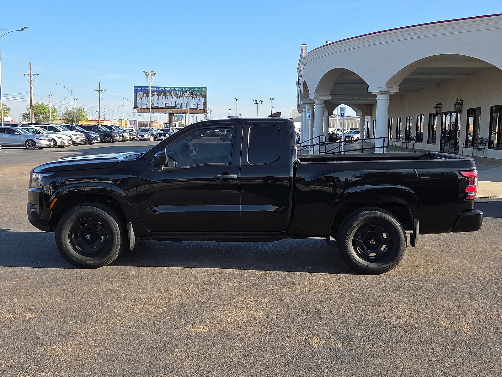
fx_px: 537
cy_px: 188
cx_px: 251
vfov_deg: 38.7
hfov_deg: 50.1
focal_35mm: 37
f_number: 1.8
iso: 76
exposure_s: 1/3333
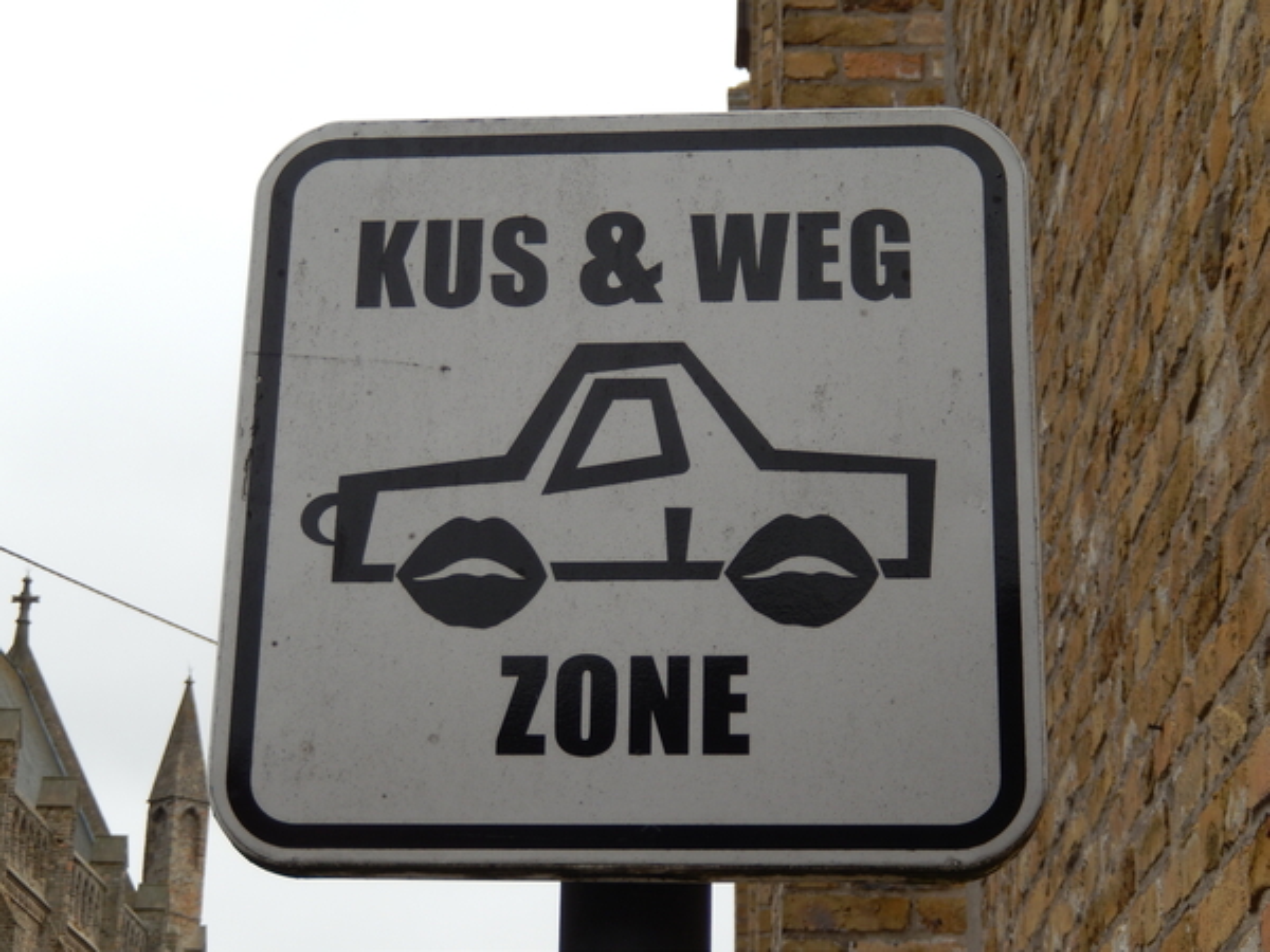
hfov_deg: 26.7
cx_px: 635
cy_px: 476
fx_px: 2678
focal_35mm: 73
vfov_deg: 20.2
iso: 125
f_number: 4.9
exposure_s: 1/100
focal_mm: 13.1
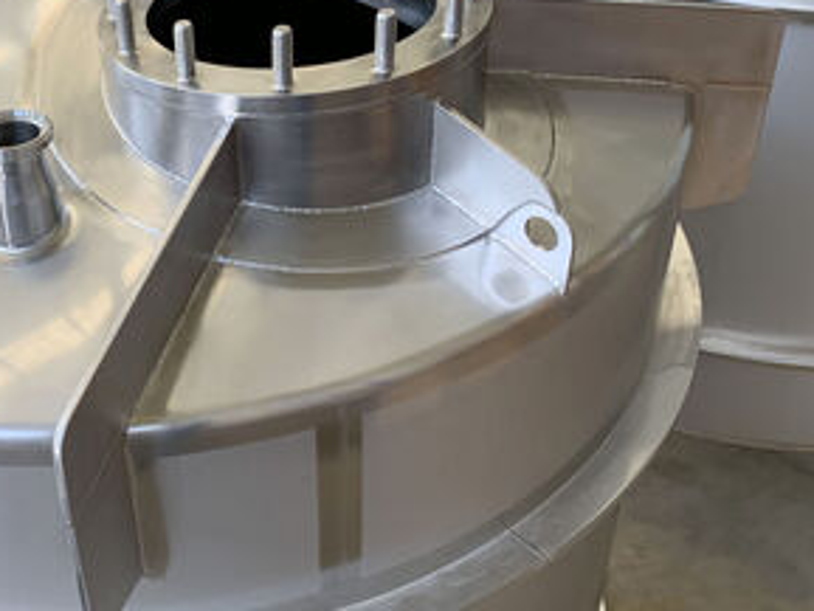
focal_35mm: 48
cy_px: 251
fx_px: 1129
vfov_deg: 30.2
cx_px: 106
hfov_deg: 37.4
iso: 64
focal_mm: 4.25
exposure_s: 1/100
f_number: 1.8
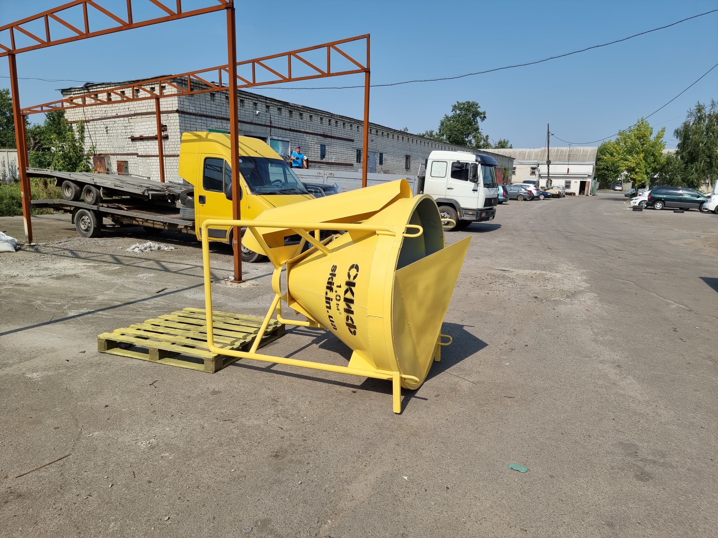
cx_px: 359
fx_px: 498
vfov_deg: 56.8
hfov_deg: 71.6
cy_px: 269
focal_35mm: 24
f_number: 1.8
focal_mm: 6.7
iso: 50
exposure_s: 1/1486
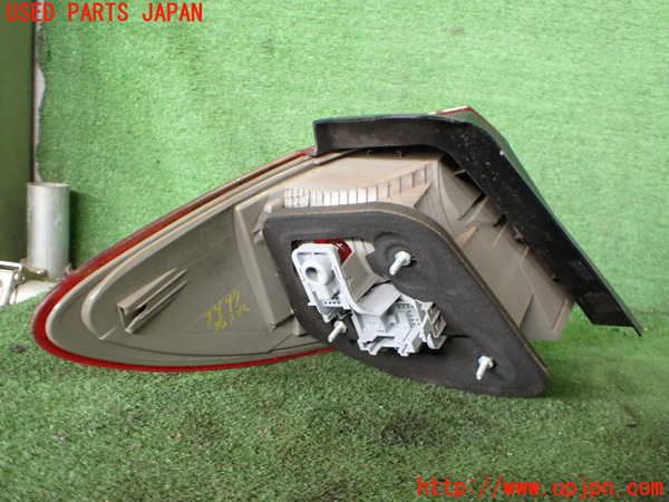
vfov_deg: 46.8
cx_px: 334
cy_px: 251
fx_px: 580
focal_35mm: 30
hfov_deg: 60.0
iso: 800
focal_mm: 5.4
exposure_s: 1/100
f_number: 2.3
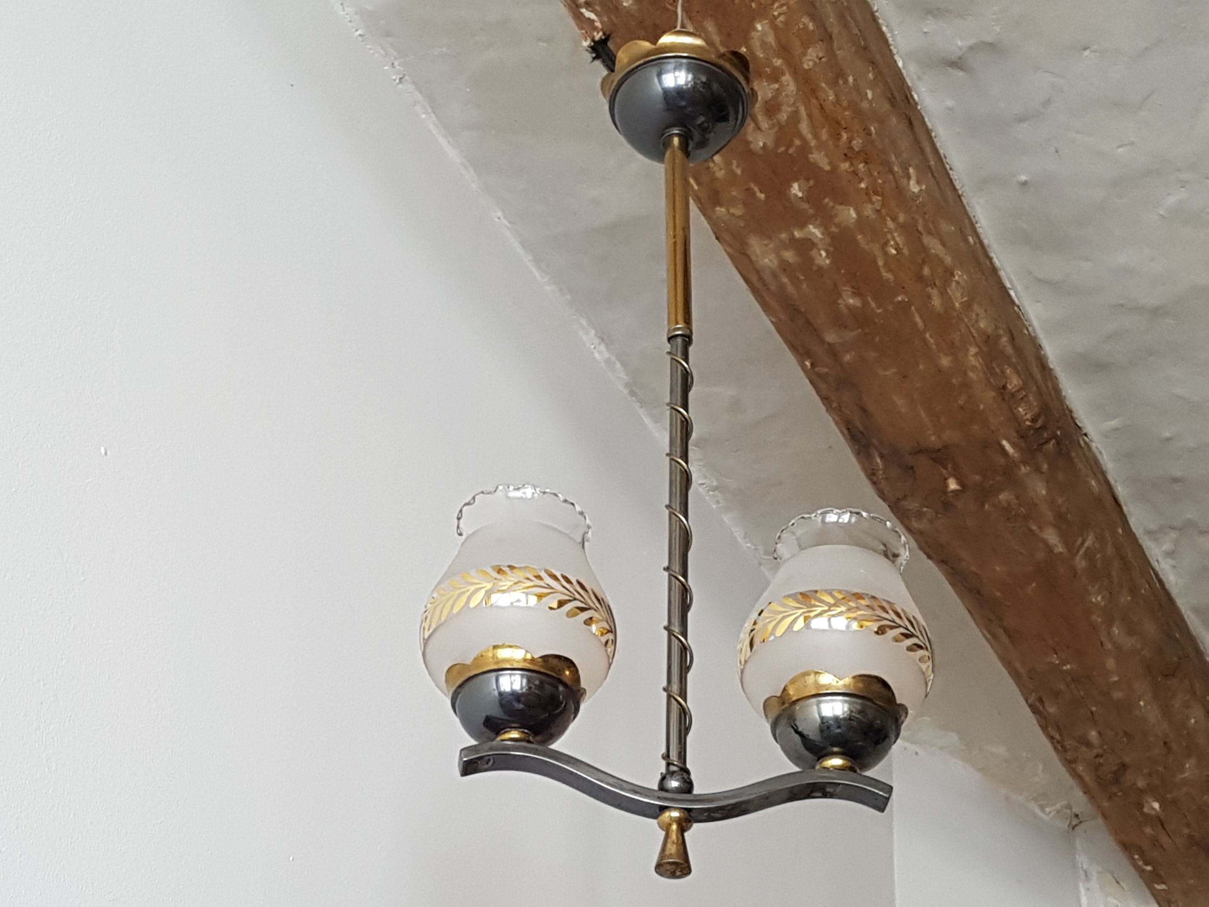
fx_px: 908
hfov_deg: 67.3
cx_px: 604
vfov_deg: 53.1
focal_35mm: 26
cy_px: 454
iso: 100
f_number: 1.7
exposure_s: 1/50
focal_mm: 4.2
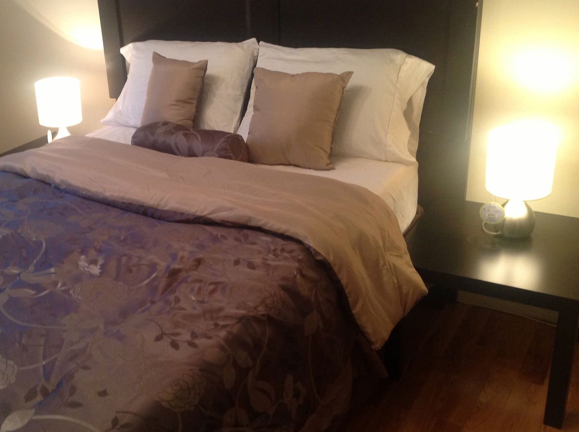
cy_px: 203
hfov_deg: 40.1
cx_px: 203
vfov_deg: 30.8
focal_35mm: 47
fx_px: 785
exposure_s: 1/15
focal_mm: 4.28
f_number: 2.4
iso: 125
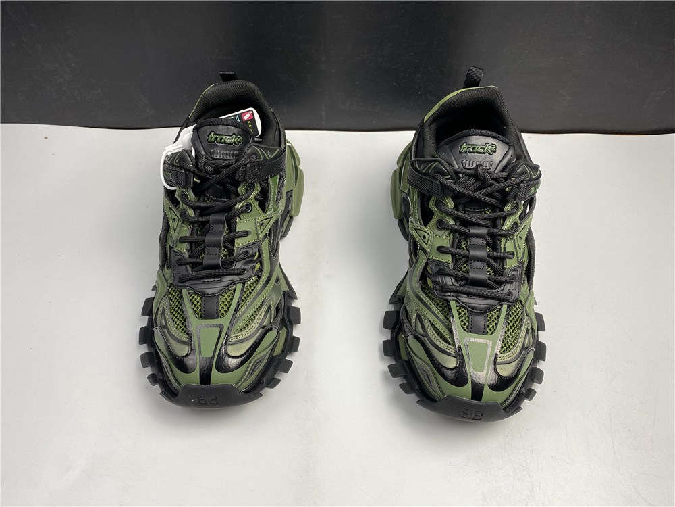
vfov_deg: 53.1
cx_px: 338
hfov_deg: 67.3
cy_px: 254
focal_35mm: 26
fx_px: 507
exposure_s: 1/100
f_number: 1.8
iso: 50
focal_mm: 4.25
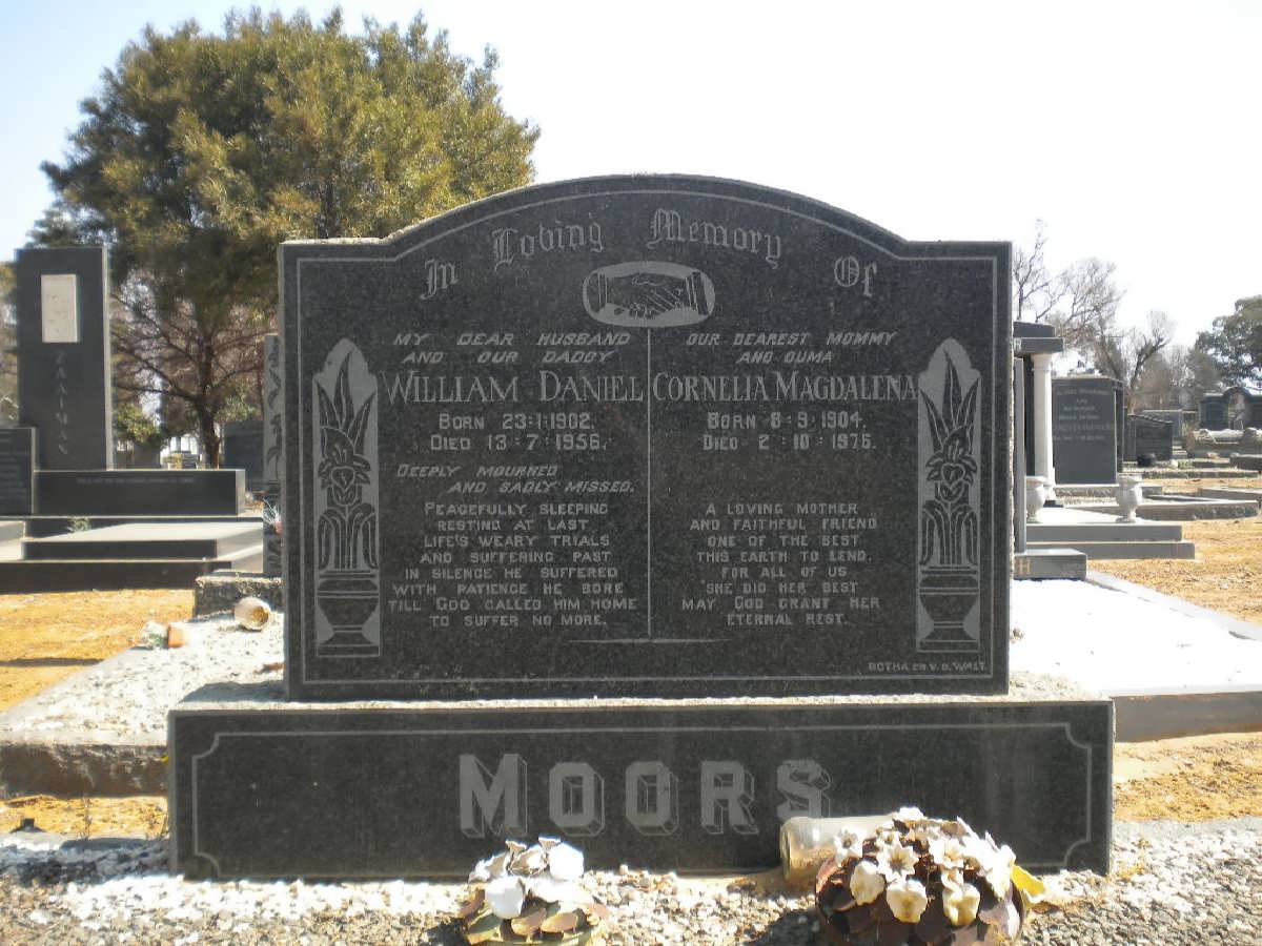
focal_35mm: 41
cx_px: 631
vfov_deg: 35.1
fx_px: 1495
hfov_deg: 45.8
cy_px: 473
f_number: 4.9
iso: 80
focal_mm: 7.4
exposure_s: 1/190
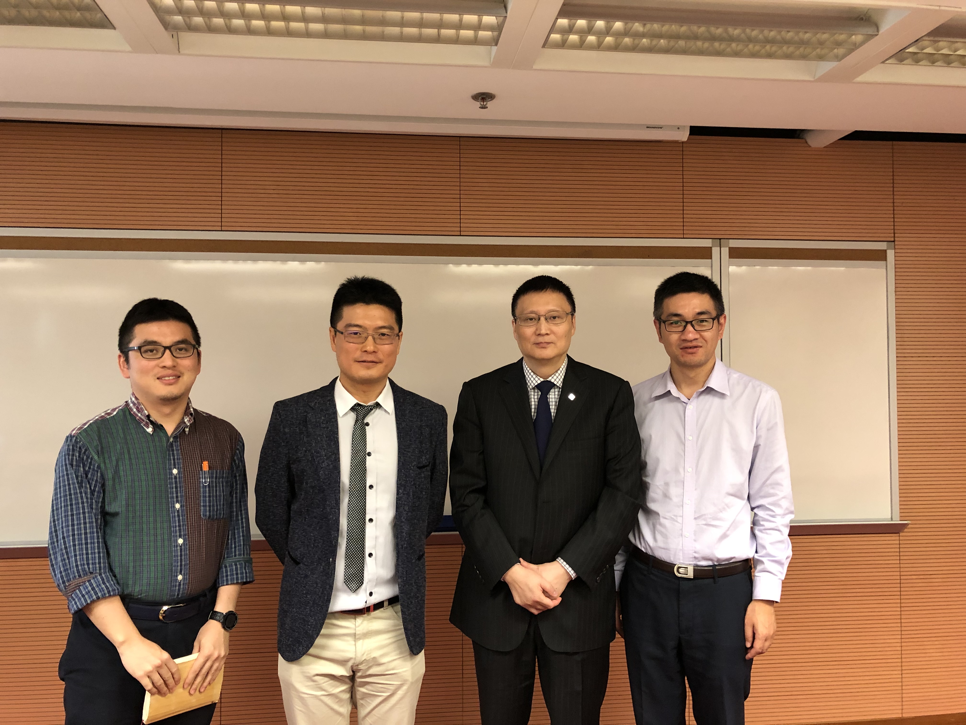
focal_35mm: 28
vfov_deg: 49.7
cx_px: 483
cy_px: 362
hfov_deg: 63.4
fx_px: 781
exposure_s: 1/17
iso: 100
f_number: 1.8
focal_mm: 4
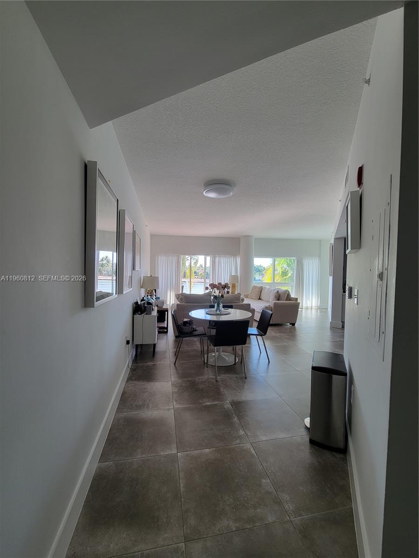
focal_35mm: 13
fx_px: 210
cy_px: 279
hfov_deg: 89.9
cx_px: 210
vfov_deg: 106.2
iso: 50
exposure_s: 1/60
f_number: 2.2
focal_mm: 2.2
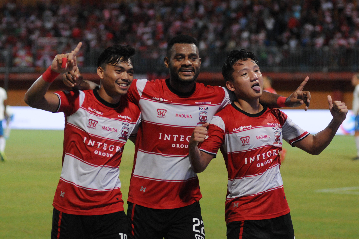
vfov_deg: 8.2
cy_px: 120
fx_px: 1673
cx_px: 180
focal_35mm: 168
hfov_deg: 12.2
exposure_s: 1/500
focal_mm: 112
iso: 2000
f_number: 3.5
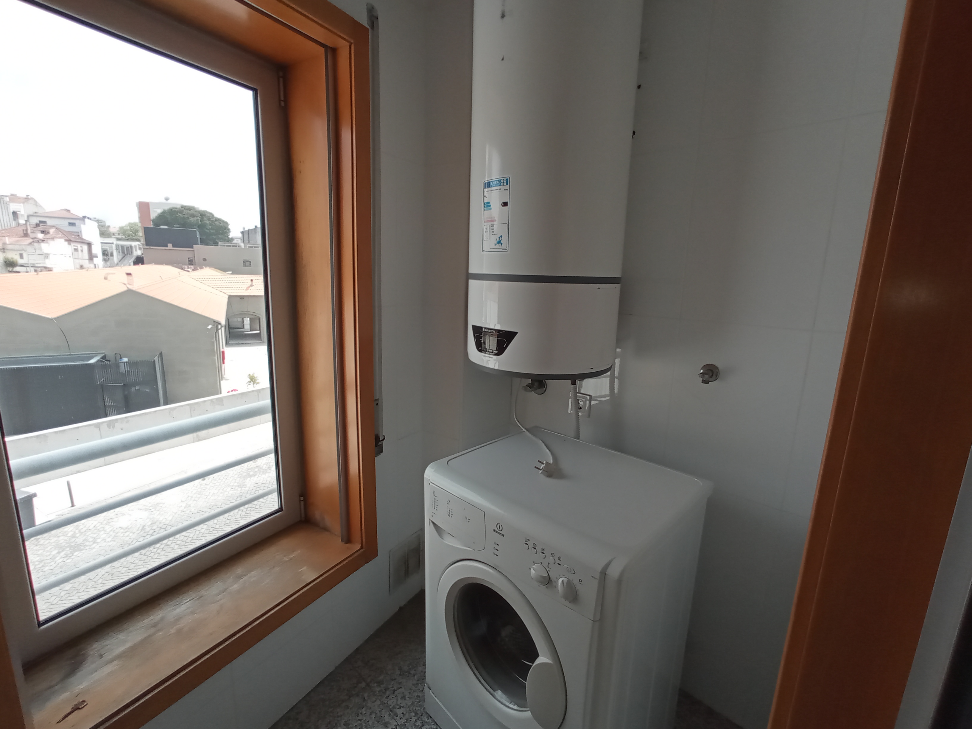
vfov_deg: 81.7
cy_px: 364
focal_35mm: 15
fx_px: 421
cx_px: 486
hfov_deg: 98.2
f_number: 2.2
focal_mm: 1.65
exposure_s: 1/432
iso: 111
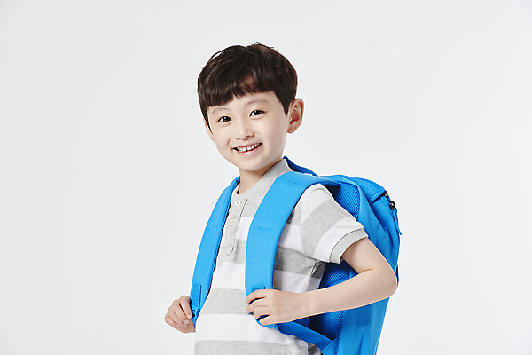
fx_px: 1921
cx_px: 266
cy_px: 178
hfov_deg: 15.8
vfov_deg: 10.5
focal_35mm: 130
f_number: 11
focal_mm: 130
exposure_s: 1/125
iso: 100
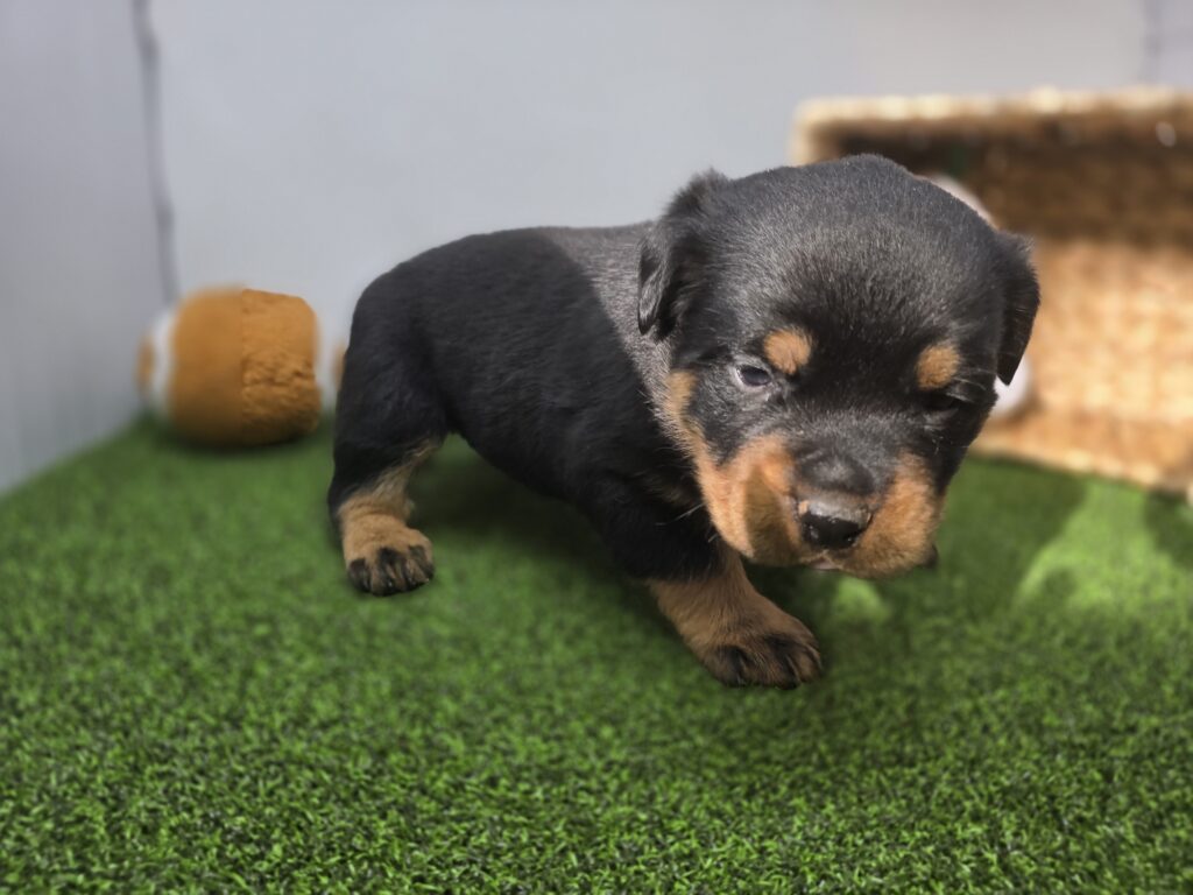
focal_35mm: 23
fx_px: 793
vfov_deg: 58.9
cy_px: 448
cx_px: 596
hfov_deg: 73.9
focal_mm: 6.3
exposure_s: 1/120
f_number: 1.7
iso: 50
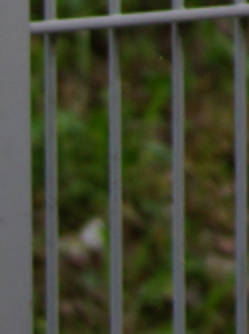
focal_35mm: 736
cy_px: -328
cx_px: 1006
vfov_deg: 2.7
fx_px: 7087
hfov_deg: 2.0
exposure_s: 1/400
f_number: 5.6
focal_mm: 70
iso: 100
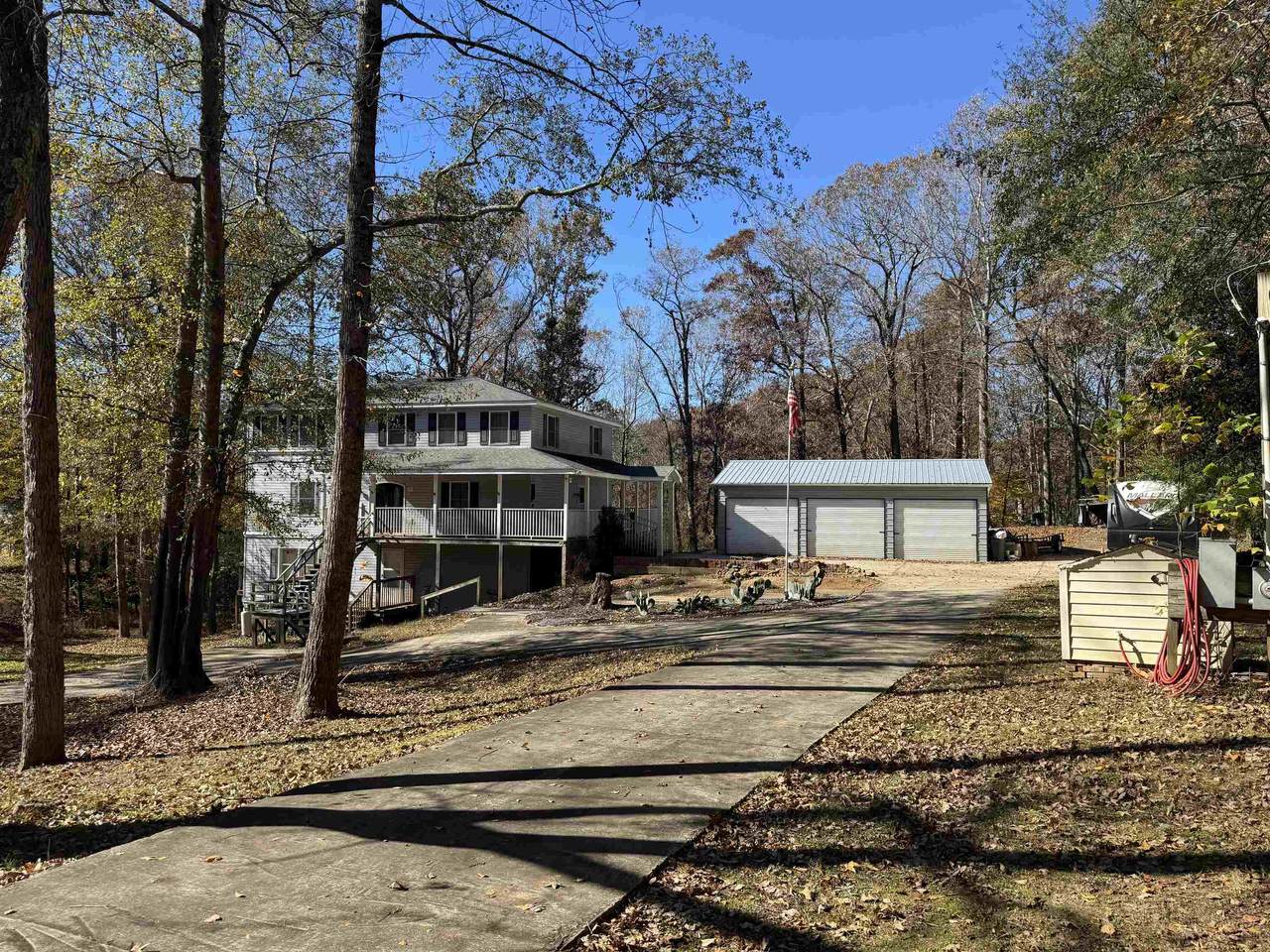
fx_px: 881
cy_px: 476
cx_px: 635
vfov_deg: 56.8
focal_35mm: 24
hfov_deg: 71.6
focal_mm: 6.76
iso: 80
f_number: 1.78
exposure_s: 1/2331
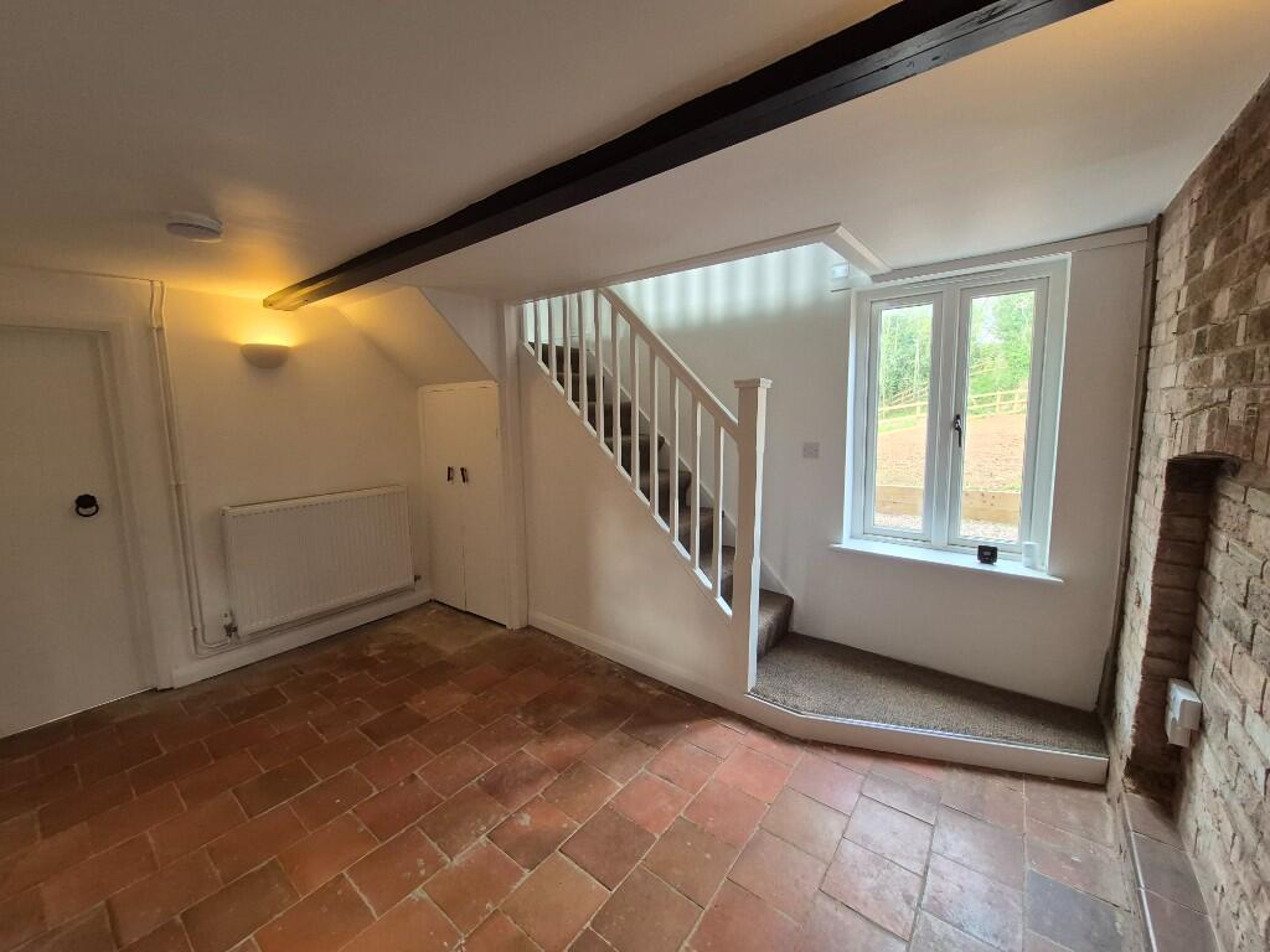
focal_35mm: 13
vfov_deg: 89.9
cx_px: 635
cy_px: 476
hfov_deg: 106.2
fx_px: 477
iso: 250
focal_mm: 1.74
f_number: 2.2
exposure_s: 1/50
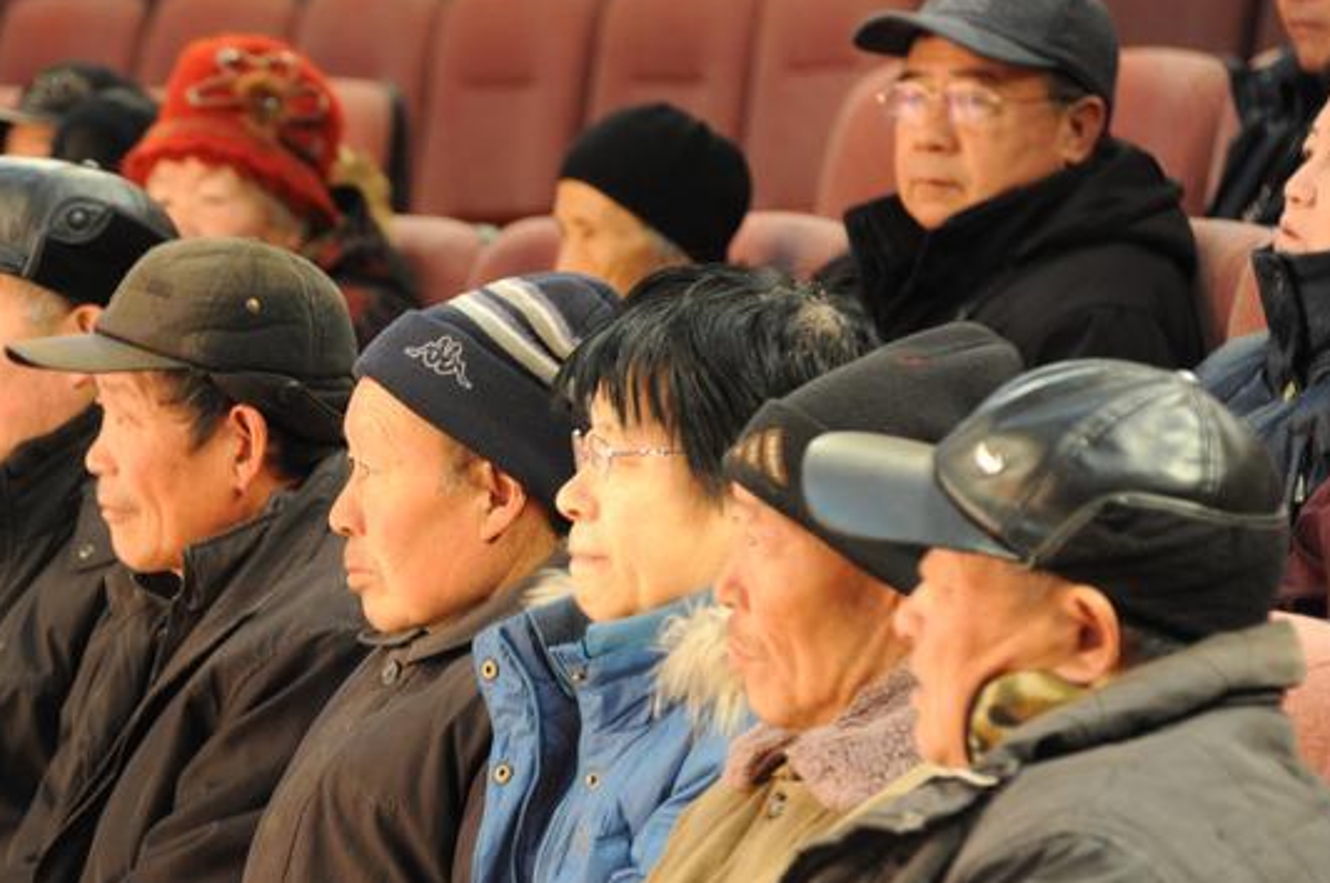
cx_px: 313
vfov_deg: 4.8
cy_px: 723
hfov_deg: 7.2
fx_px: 10590
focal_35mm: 287
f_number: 5.6
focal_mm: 170
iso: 1250
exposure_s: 1/6
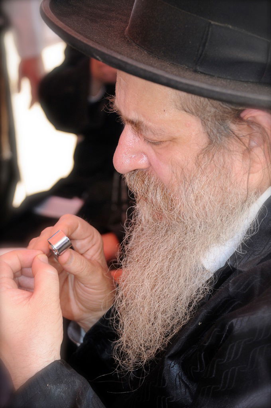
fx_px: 951
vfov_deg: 24.2
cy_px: 204
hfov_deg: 16.2
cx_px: 136
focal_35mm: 84
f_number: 4.5
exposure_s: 1/200
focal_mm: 56
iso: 640
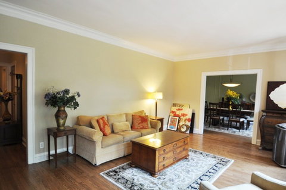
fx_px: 167
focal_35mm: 21
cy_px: 95
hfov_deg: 81.3
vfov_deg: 59.4
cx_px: 143
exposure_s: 1/60
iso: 450
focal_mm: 14
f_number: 4
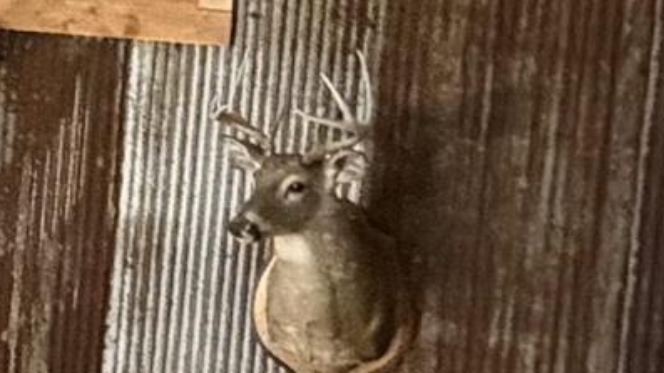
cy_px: 130
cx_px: -314
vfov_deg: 10.3
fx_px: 2077
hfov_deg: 16.6
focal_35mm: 118
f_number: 2.2
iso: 1000
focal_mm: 2.22
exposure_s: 1/60
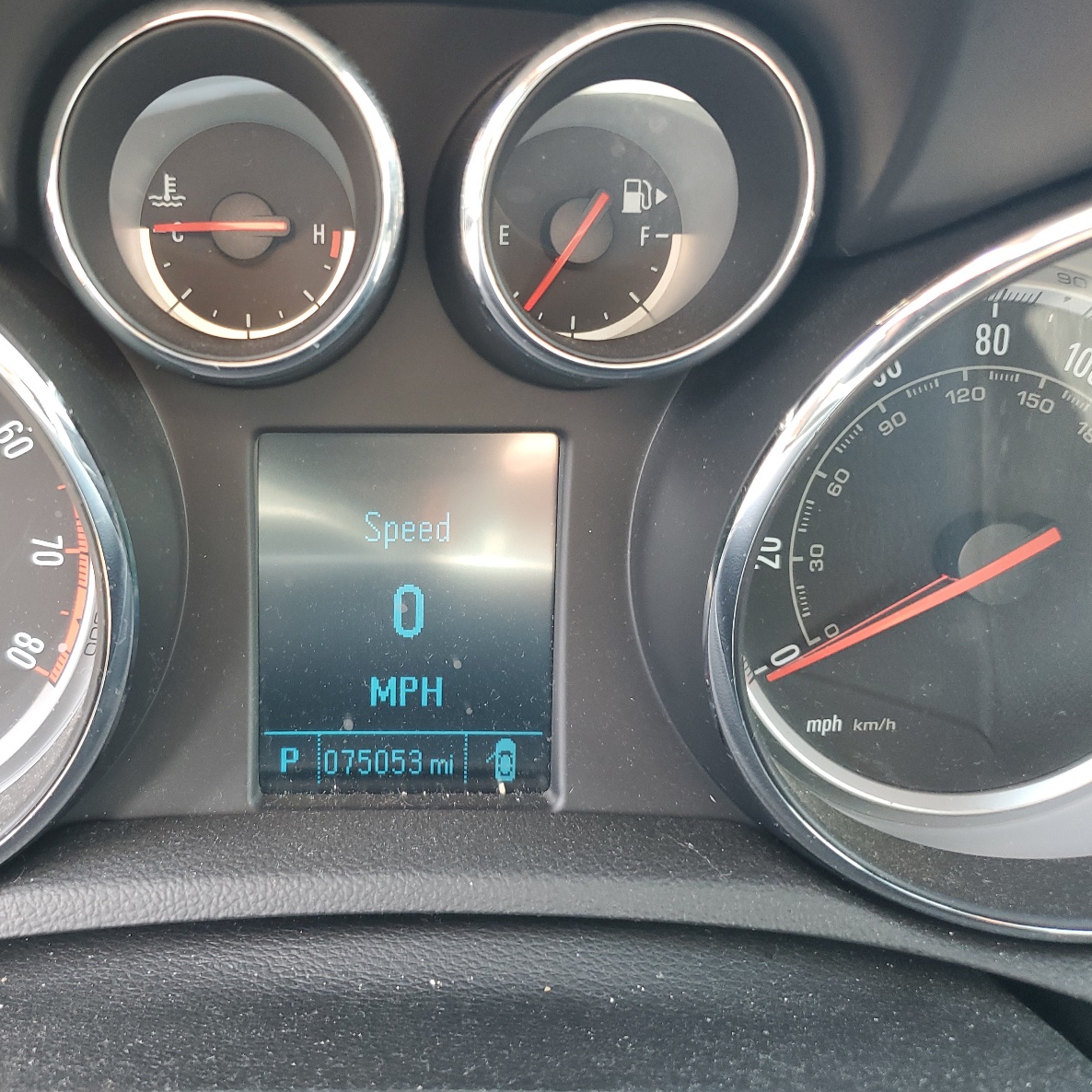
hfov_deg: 51.8
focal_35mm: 31
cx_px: 394
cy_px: 546
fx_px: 1106
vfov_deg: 52.5
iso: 86
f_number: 1.5
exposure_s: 1/60.2
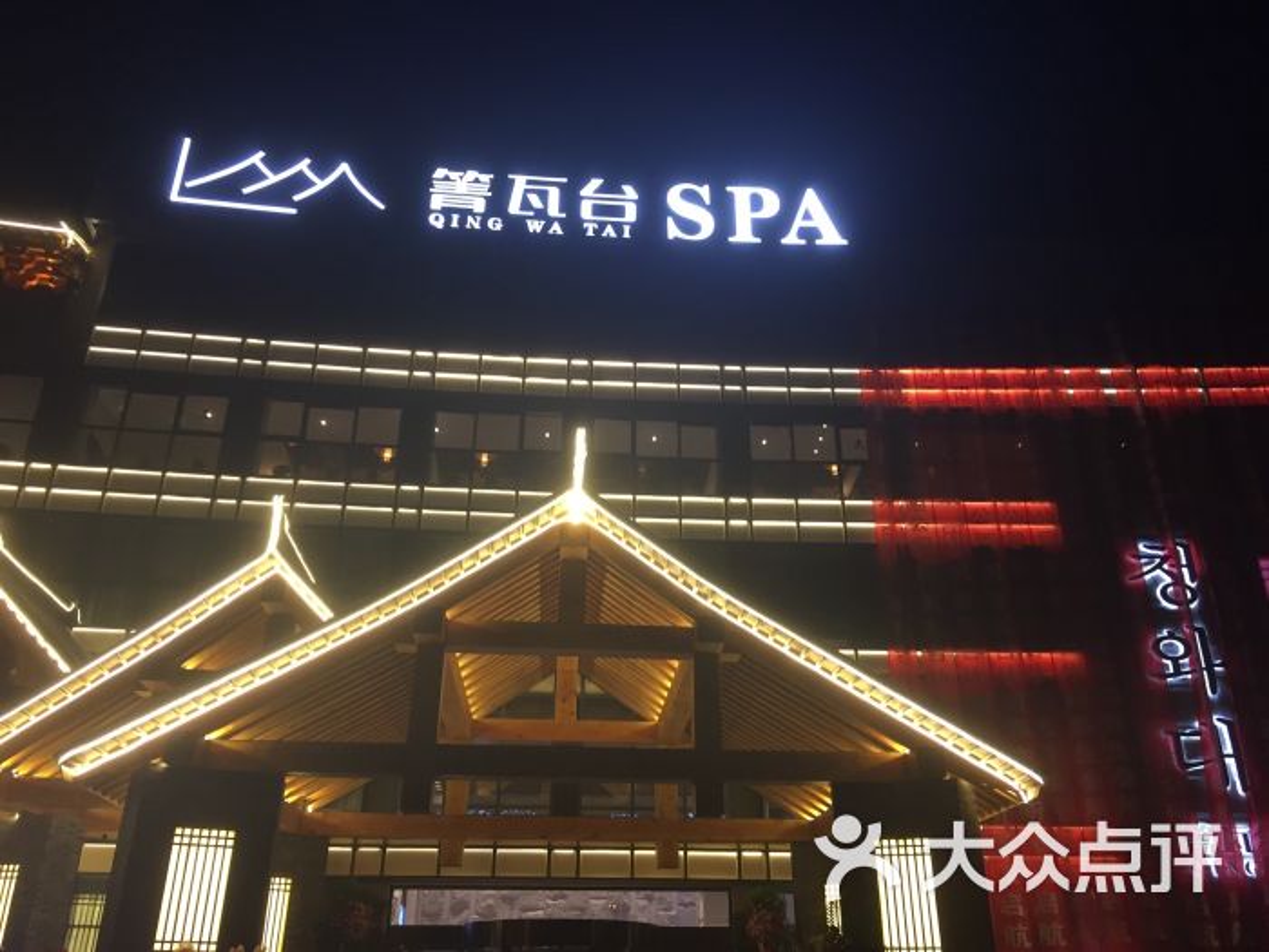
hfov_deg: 61.7
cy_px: 476
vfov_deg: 48.2
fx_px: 1063
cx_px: 634
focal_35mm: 29
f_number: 2.2
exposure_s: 1/30
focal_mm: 4.15
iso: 64
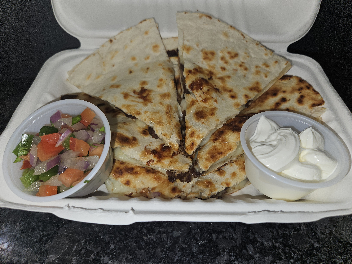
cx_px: 176
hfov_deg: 73.9
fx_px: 234
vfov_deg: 58.9
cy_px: 132
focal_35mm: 23
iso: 25
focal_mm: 5.4
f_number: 1.8
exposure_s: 1/317
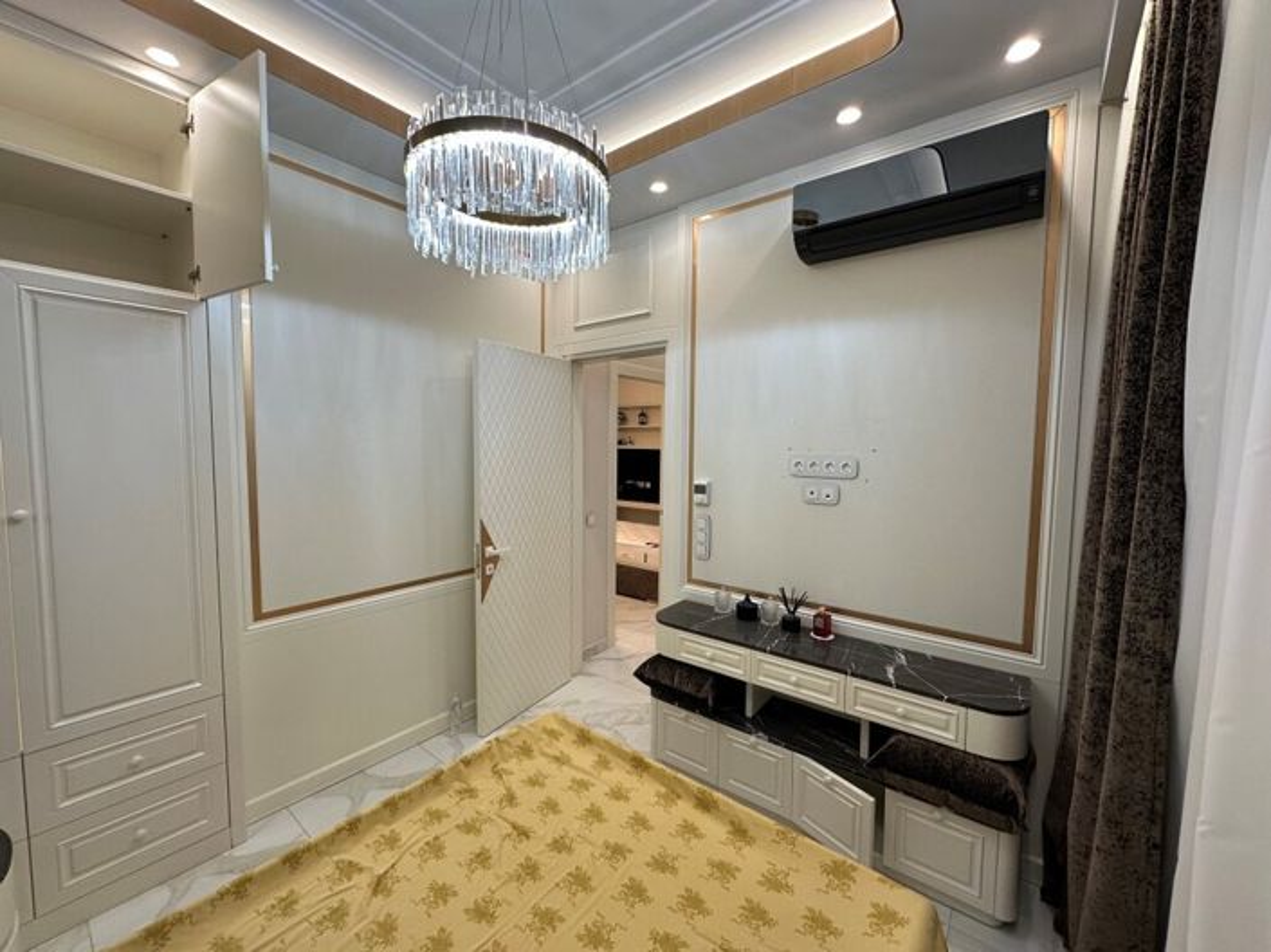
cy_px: 476
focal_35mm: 14
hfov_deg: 102.1
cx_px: 636
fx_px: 514
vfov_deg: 85.6
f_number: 2.2
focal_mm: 2.22
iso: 125
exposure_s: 1/100
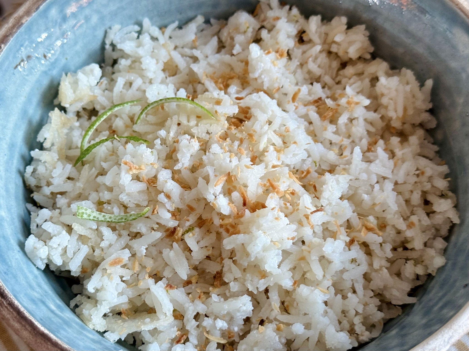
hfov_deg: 39.7
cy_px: 176
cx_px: 234
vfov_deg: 30.3
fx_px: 650
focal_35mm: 48
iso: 200
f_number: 1.78
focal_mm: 6.76
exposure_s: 1/60
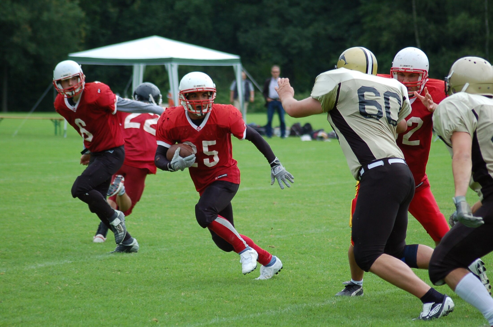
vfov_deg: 6.8
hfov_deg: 10.2
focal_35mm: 202
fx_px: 2768
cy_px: 164
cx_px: 246
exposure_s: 1/1000
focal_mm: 135
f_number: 4.5
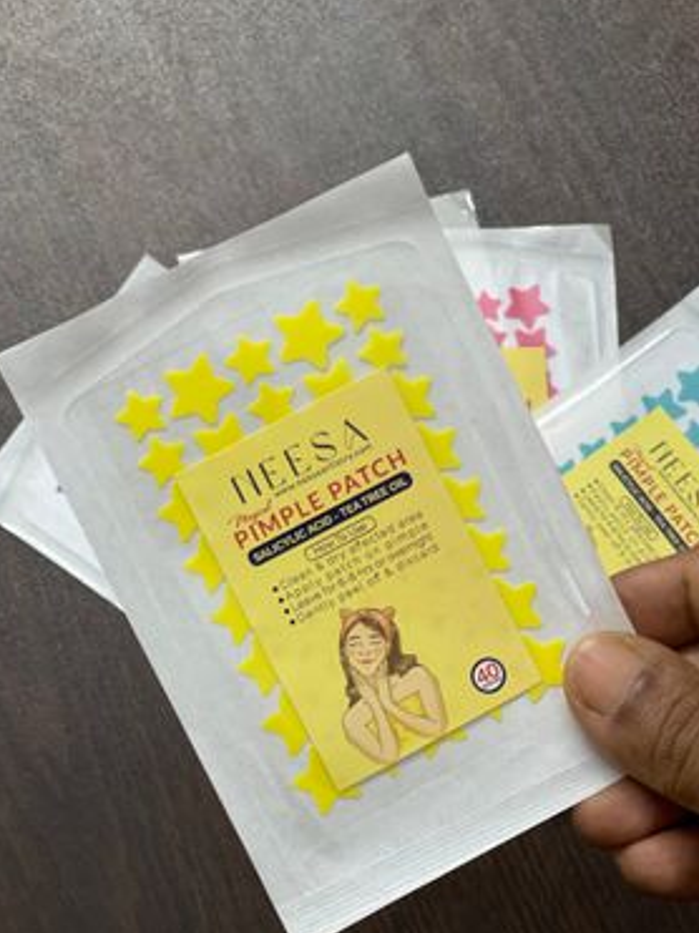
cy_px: 483
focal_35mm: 83
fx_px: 2236
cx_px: 355
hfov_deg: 17.8
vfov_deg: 23.6
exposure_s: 1/50
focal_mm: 9
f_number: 2.8
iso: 160
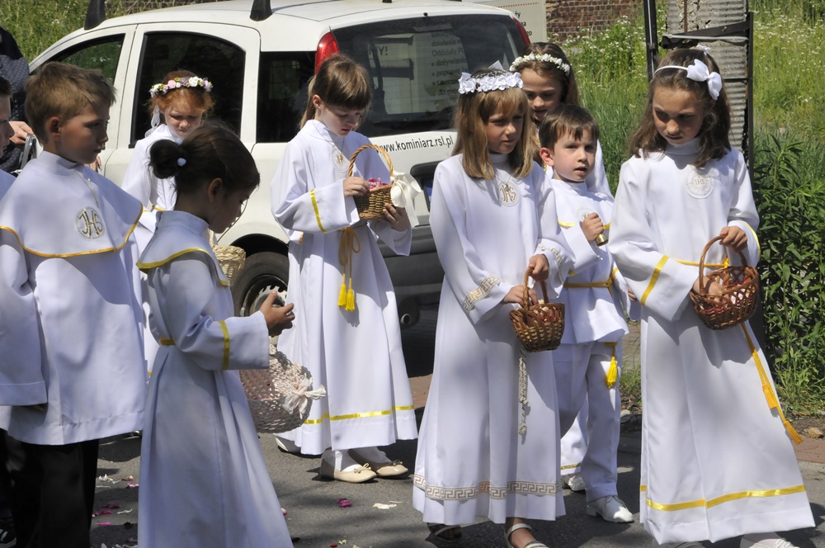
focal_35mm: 120
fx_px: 2746
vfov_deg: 11.4
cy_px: 274
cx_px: 412
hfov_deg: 17.1
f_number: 16
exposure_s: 1/800
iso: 800
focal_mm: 80
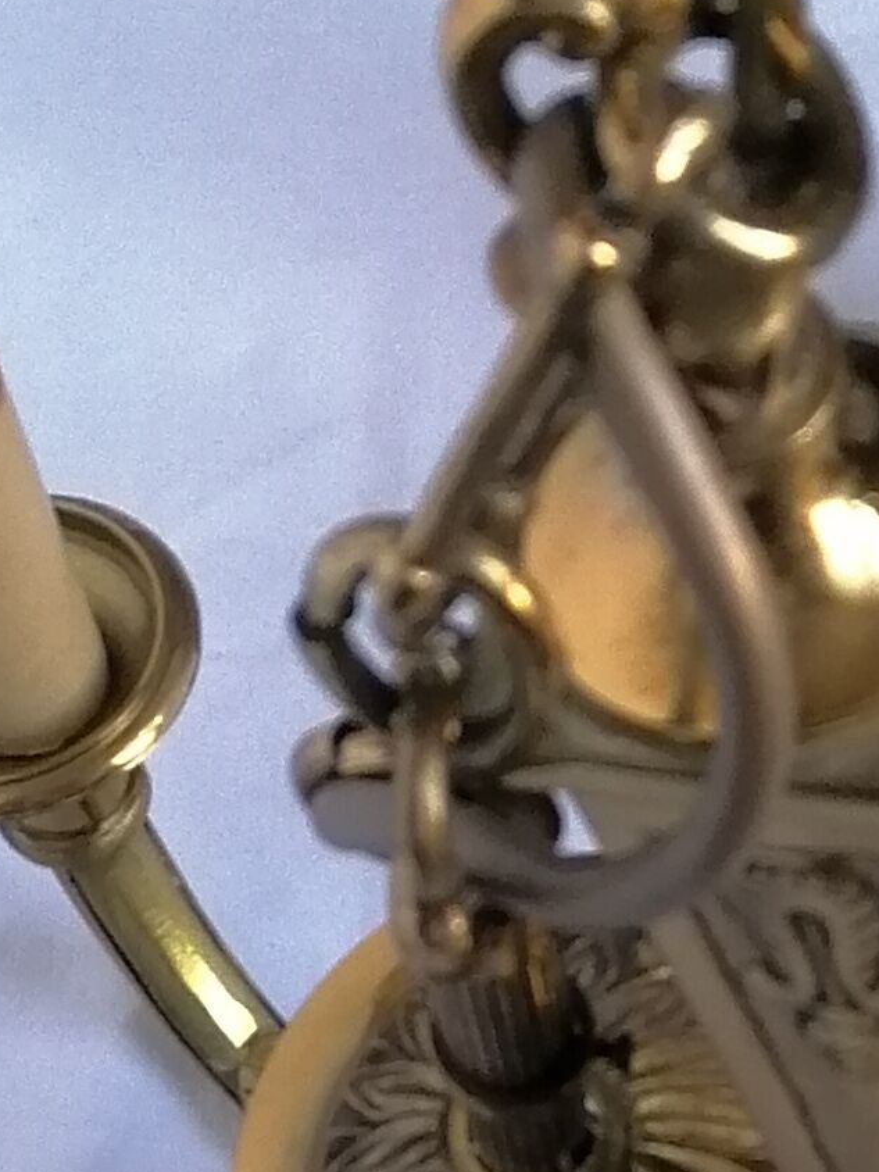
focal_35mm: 128
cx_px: 953
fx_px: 4334
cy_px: 1825
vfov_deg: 14.3
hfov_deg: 11.4
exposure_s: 1/60
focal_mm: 4.75
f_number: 1.8
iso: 160
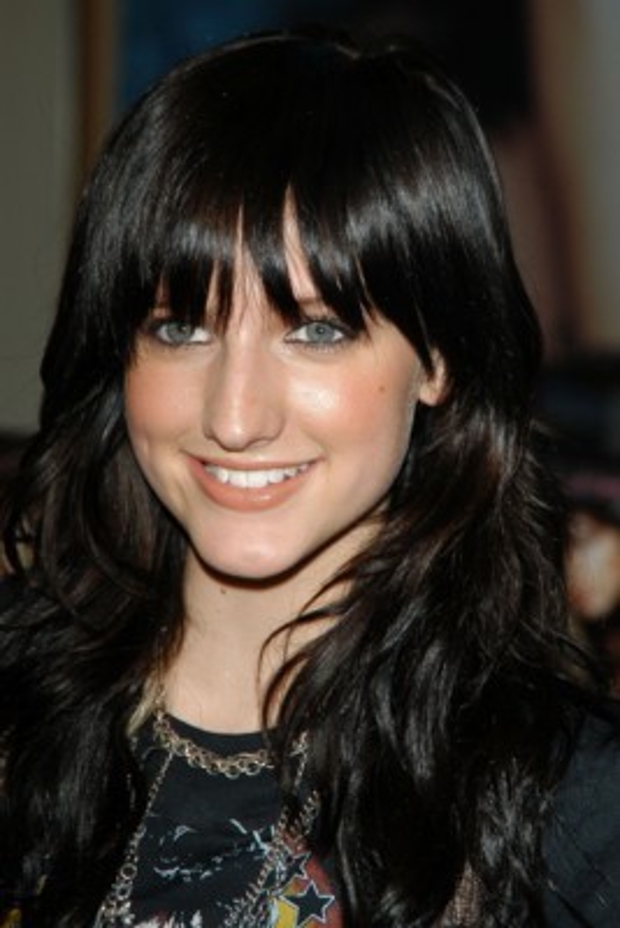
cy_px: 464
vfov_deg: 13.4
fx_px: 3949
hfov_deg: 9.0
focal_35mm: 153
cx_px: 310
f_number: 6.3
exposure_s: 1/100
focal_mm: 102
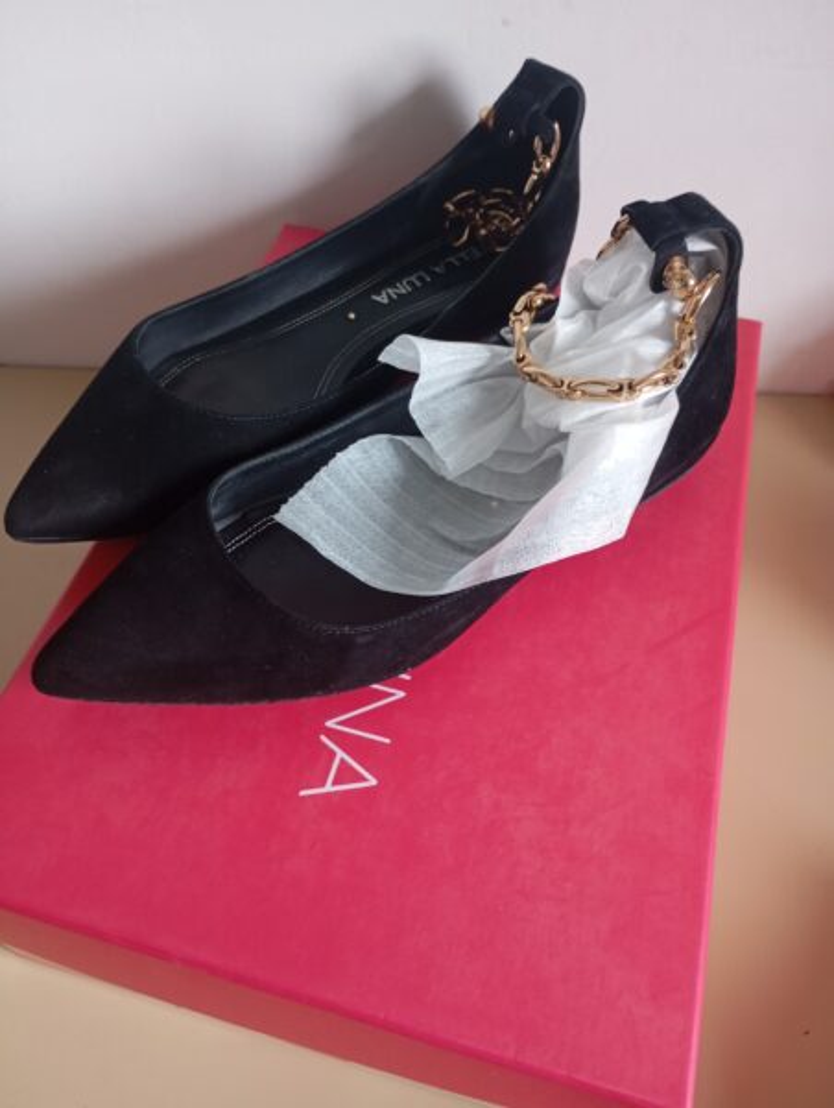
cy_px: 554
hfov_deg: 49.9
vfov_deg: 63.4
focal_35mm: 28
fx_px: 897
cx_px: 417
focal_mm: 4.27
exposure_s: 1/33.3
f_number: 1.8
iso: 700
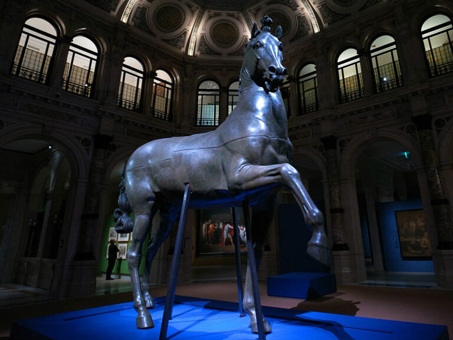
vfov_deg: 78.2
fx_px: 210
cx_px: 226
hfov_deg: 94.5
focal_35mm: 16
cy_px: 170
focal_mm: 21
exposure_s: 1/25
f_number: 5.6
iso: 3200
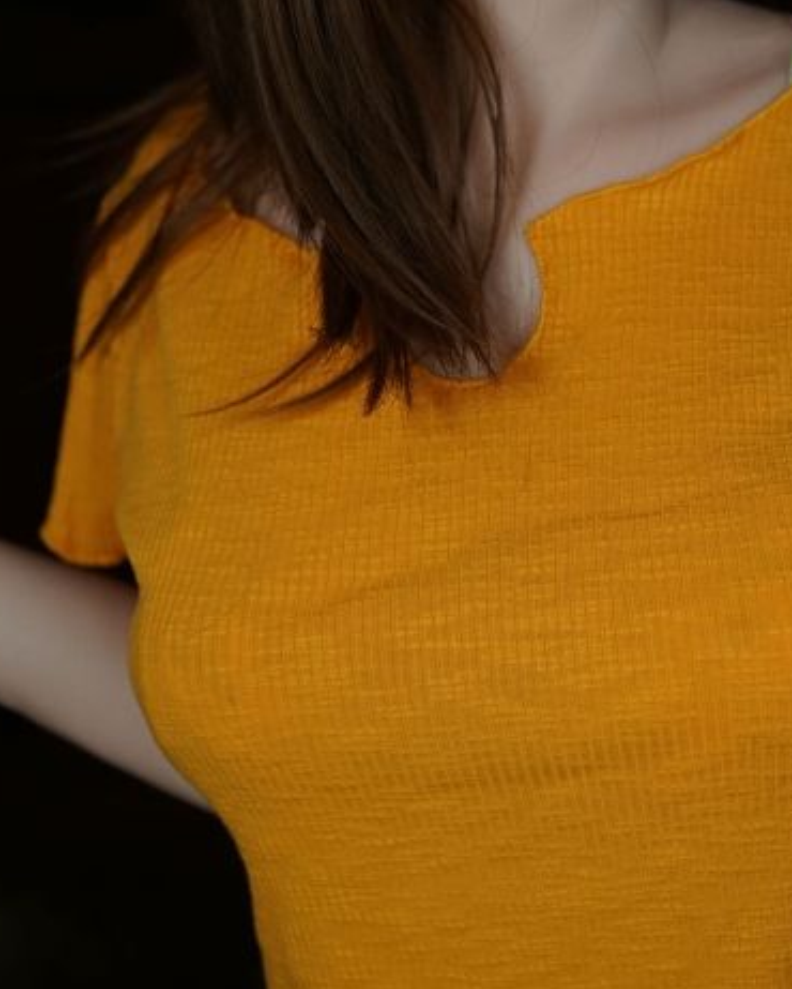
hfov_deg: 23.8
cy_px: 261
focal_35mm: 64
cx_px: 507
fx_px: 1874
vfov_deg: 29.2
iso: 800
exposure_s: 1/125
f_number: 3.2
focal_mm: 35
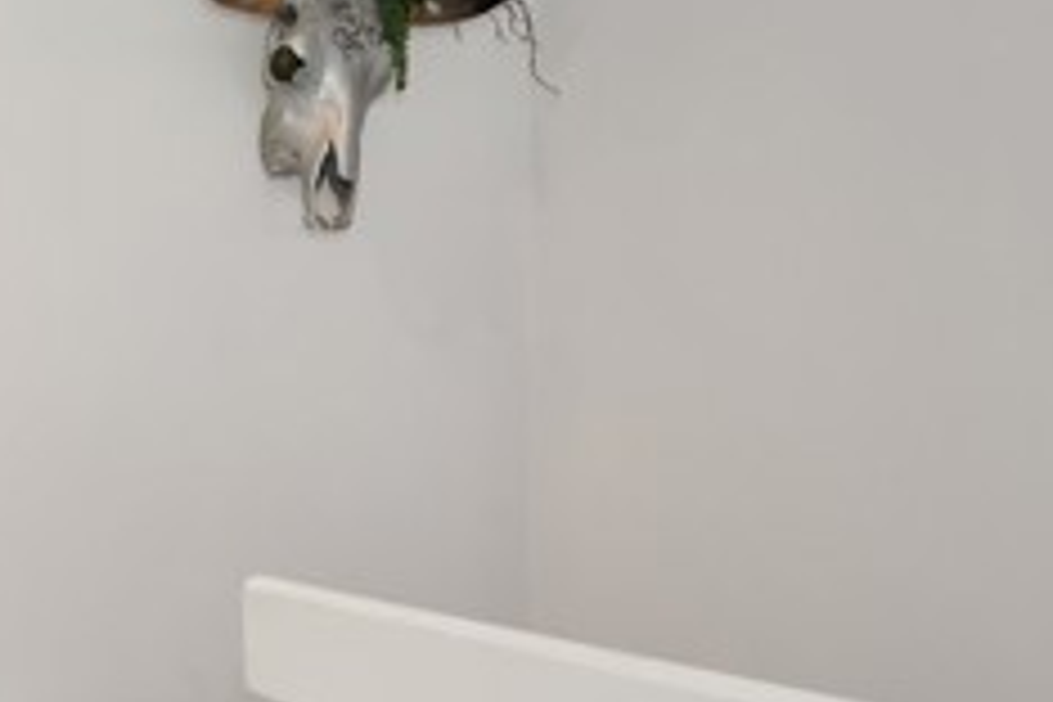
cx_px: -279
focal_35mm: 41
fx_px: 1199
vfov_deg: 32.3
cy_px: 484
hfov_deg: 34.9
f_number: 4
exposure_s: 1/60
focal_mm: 10
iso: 360
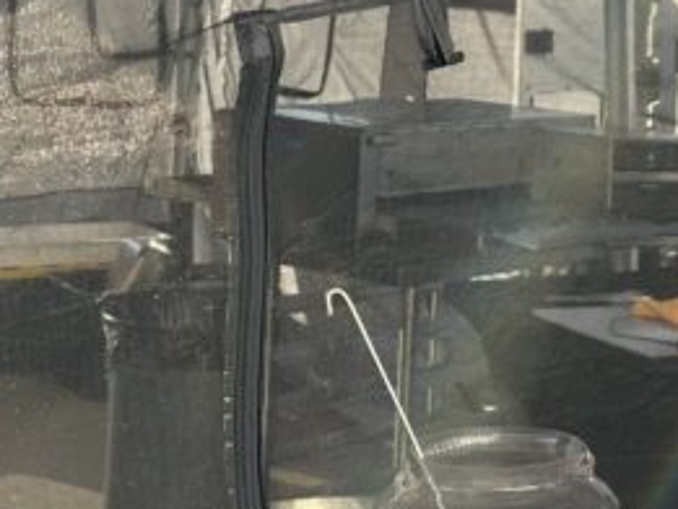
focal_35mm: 102
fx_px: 1999
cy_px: 70
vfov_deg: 14.4
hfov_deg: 18.7
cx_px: 681
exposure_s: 1/488
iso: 50
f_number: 1.5
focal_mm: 5.7
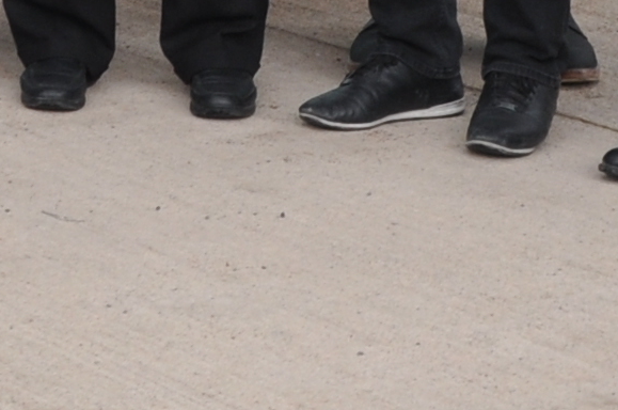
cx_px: -134
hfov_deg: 10.1
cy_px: -638
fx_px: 3428
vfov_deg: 6.5
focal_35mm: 200
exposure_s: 1/125
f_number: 5.6
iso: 220
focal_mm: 18
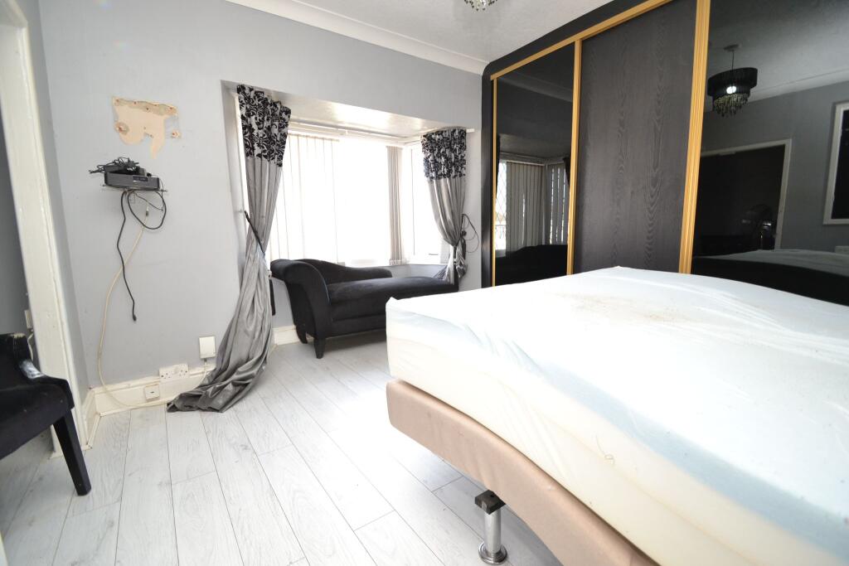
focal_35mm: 15
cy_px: 283
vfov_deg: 77.3
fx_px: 354
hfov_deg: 100.4
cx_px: 424
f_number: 3.5
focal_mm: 10
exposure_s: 1/60
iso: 640
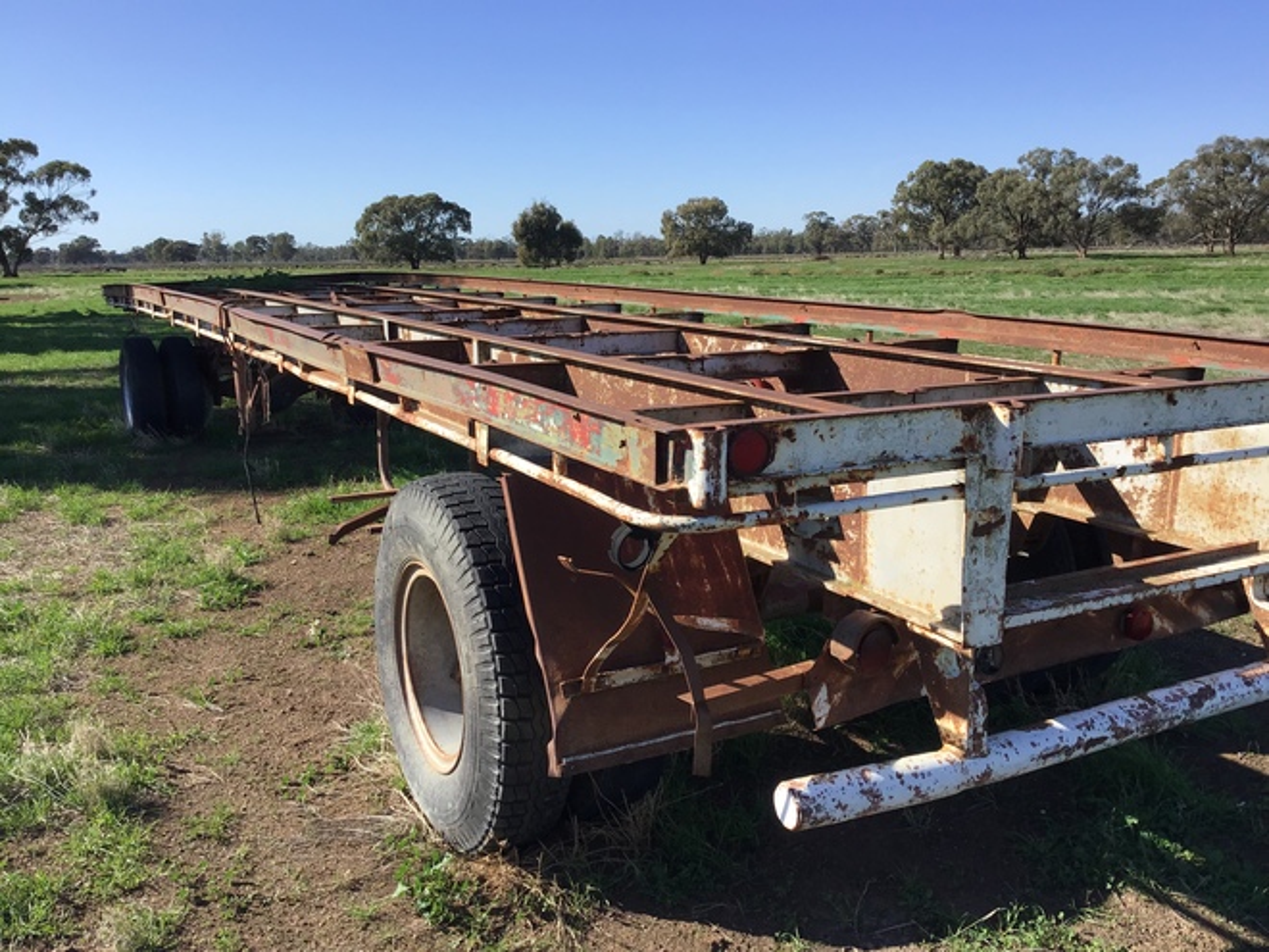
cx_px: 634
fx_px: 1136
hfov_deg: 58.4
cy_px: 476
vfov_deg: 45.4
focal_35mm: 31
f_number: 2.4
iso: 25
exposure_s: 1/1006
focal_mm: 3.3
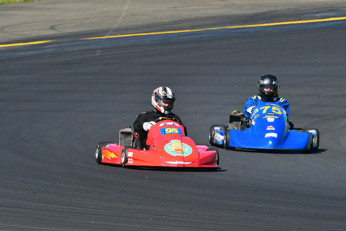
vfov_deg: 2.0
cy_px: 116
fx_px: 6489
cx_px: 173
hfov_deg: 3.1
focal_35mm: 675
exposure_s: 1/640
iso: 500
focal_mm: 450
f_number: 11
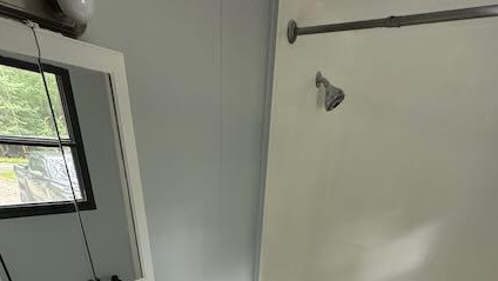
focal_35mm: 23
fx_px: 304
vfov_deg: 35.5
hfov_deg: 78.6
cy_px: 357
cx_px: 260
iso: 250
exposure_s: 1/99
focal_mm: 2.22
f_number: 2.2
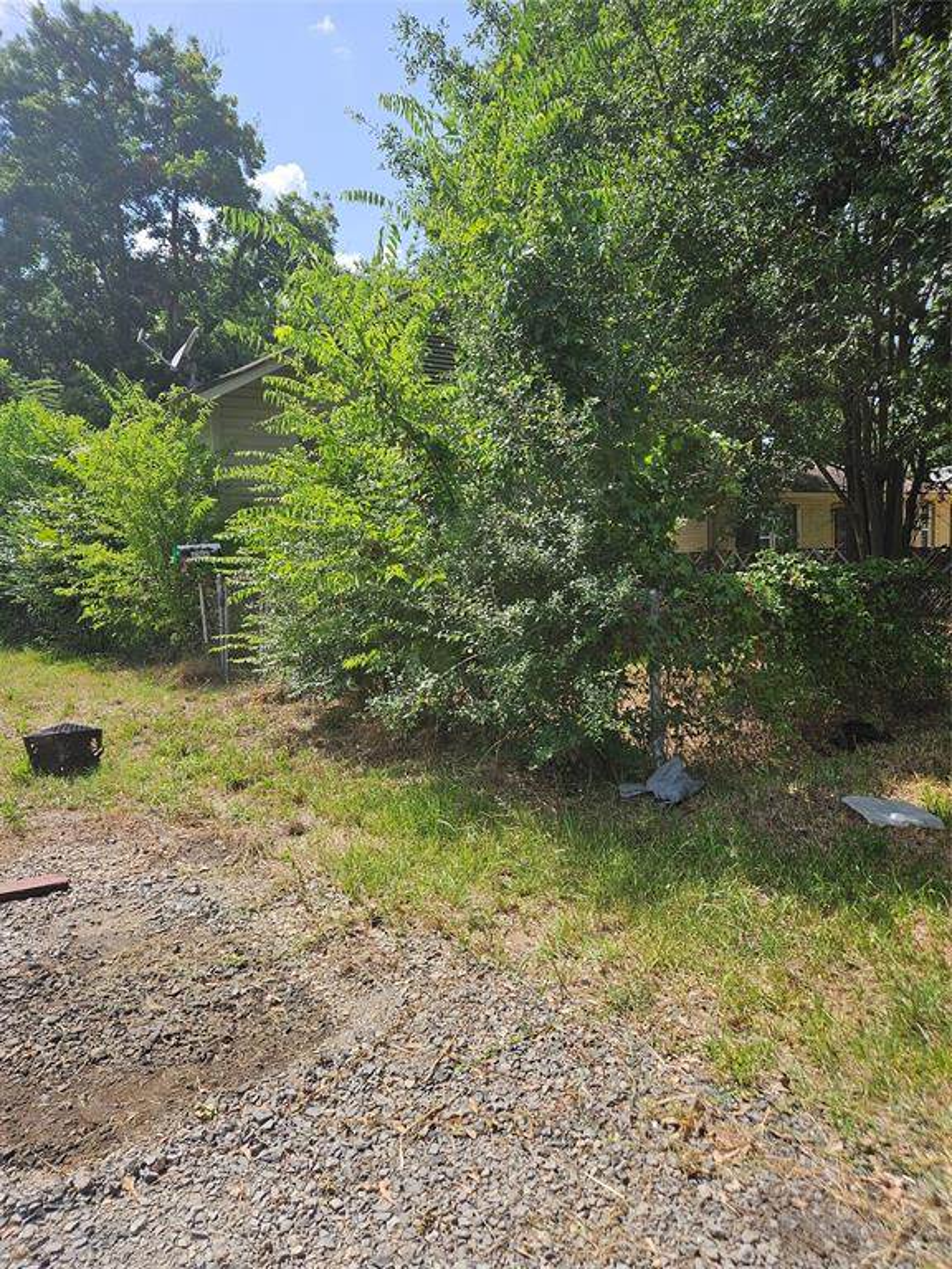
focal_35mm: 23
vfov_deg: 73.9
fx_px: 843
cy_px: 634
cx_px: 476
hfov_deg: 58.9
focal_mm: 5.4
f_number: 1.8
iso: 32
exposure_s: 1/1593
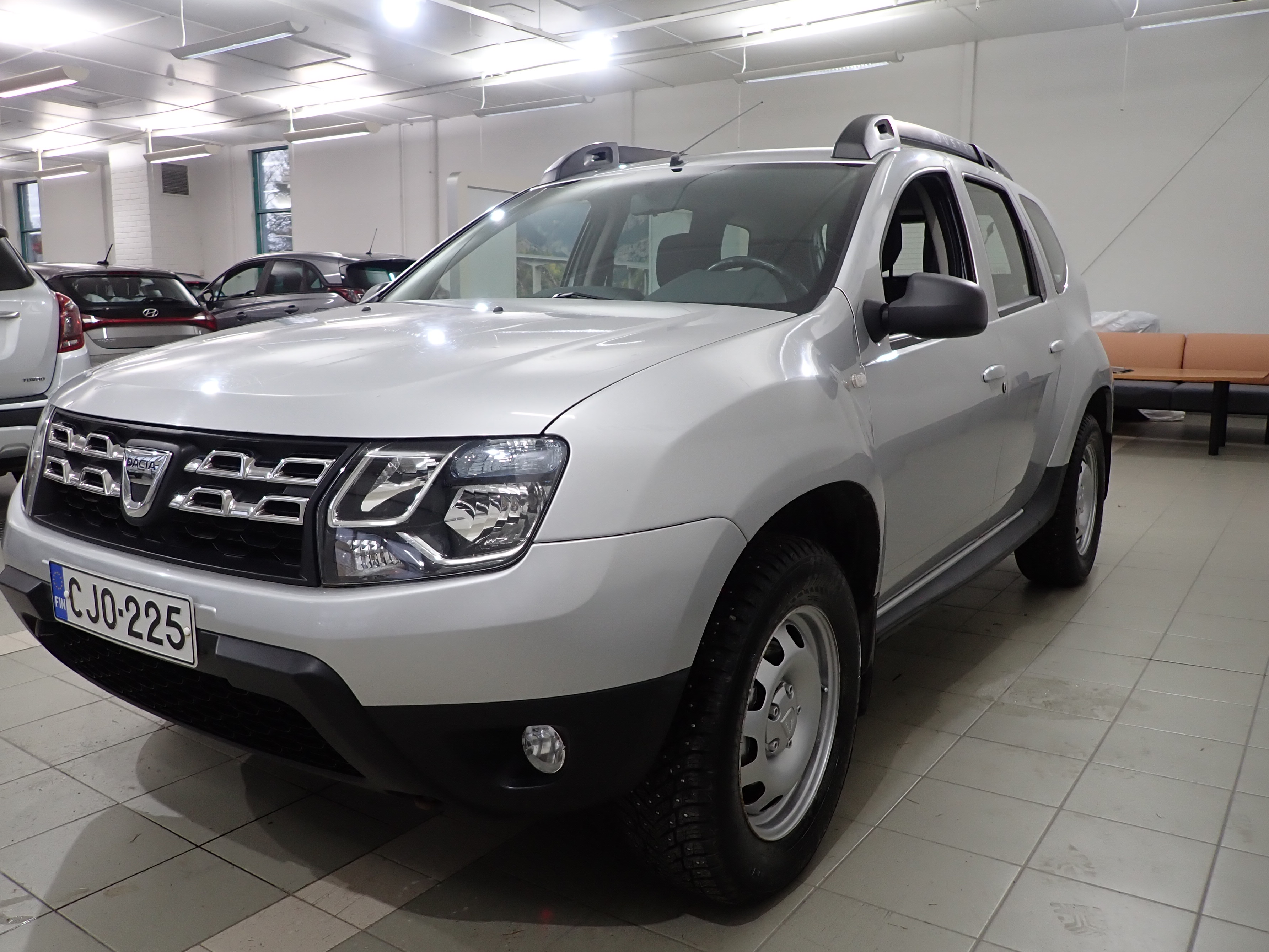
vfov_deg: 49.7
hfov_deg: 63.4
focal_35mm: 28
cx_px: 592
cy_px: 459
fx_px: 1027
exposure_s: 1/60
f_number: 2
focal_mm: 4.5
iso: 125
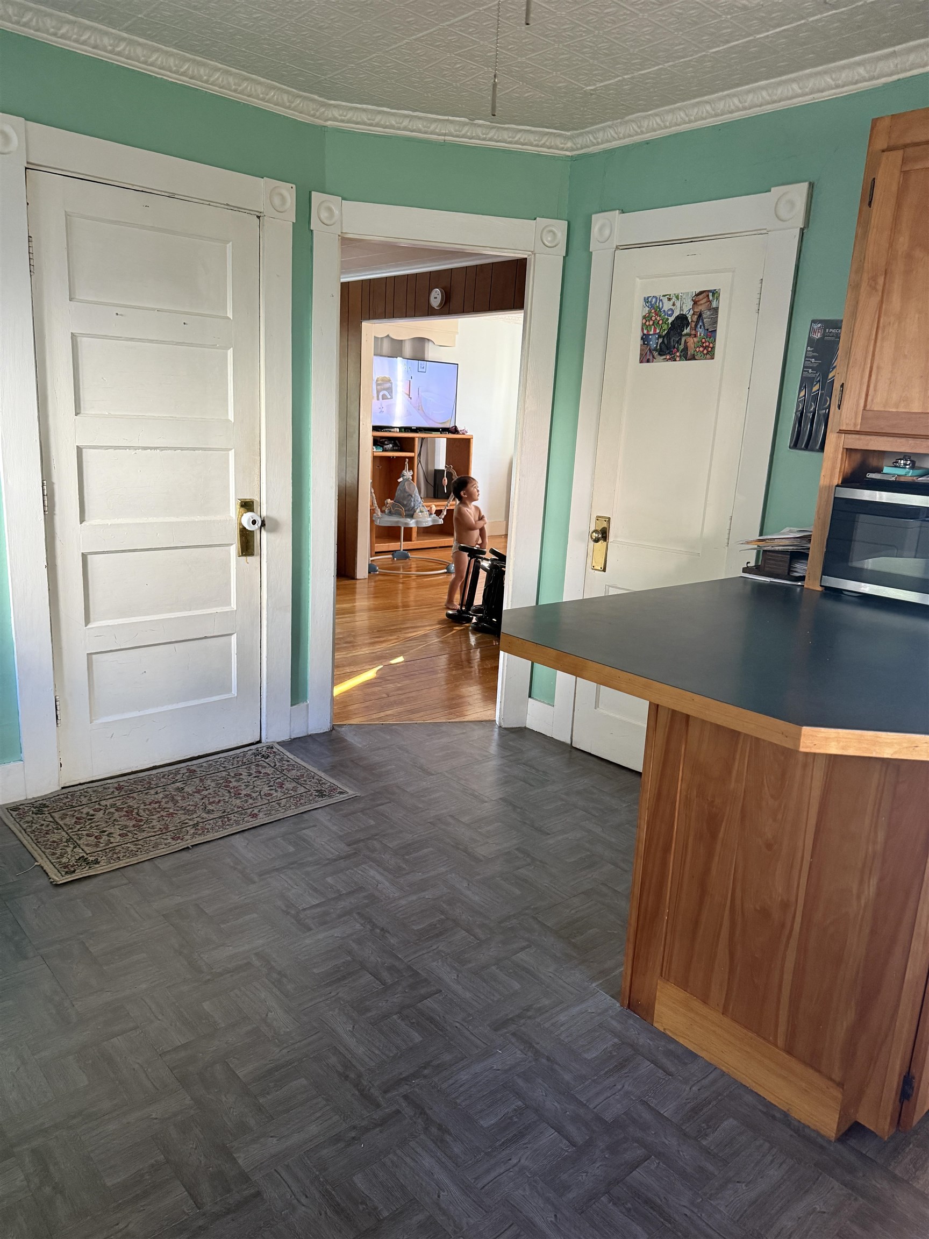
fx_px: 859
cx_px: 464
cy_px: 620
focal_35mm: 24
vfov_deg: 71.6
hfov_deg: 56.8
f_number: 1.78
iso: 400
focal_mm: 6.76
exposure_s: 1/60
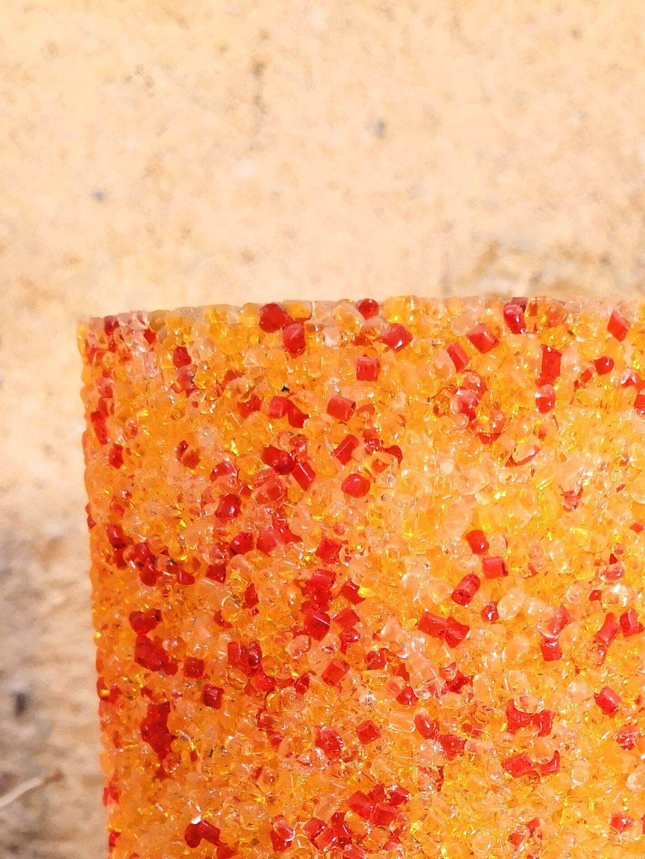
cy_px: 855
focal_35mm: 56
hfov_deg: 26.0
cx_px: 429
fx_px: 1391
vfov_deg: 31.8
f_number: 1.6
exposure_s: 1/100
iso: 400
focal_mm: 3.95
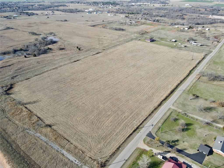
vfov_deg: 56.8
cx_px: 112
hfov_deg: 71.6
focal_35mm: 24
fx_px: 155
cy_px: 84
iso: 100
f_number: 2.8
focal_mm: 4.5
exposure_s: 1/350
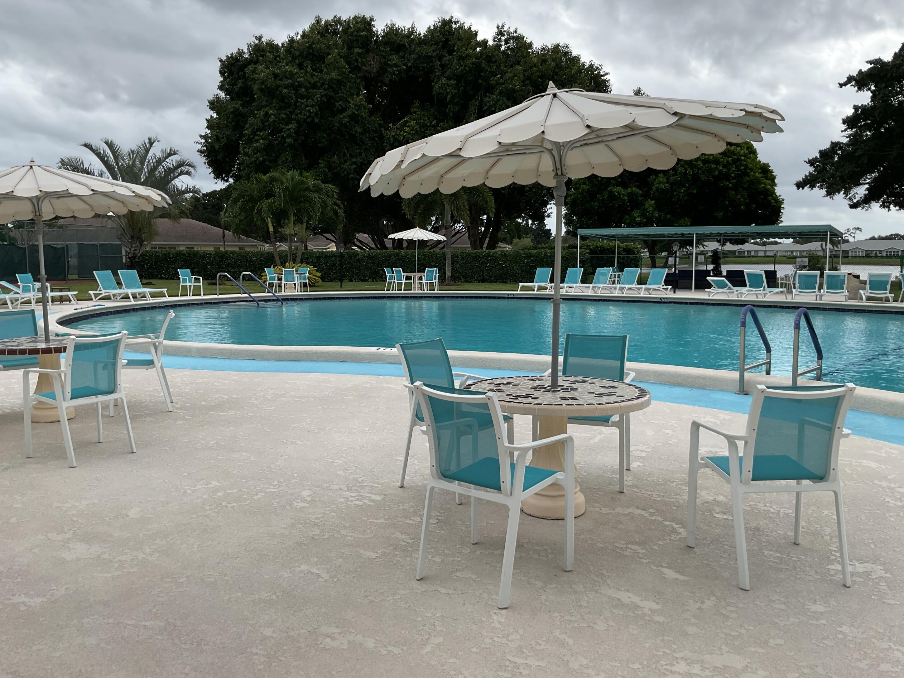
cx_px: 440
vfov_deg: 46.8
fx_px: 783
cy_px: 336
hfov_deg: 60.0
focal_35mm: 30
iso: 16
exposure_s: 1/1626
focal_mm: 3
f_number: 1.8
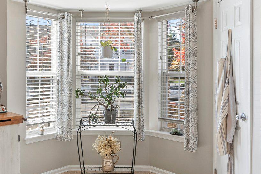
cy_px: 85
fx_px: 254
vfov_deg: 37.8
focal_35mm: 35
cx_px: 107
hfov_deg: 54.1
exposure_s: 1/10
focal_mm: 14
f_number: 8
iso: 500
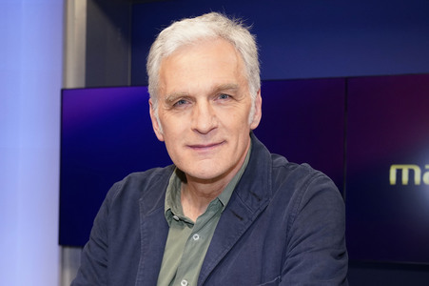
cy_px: 143
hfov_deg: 51.9
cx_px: 214
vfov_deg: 35.9
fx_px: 441
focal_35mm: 37
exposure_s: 1/160
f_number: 5
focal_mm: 37
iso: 2000
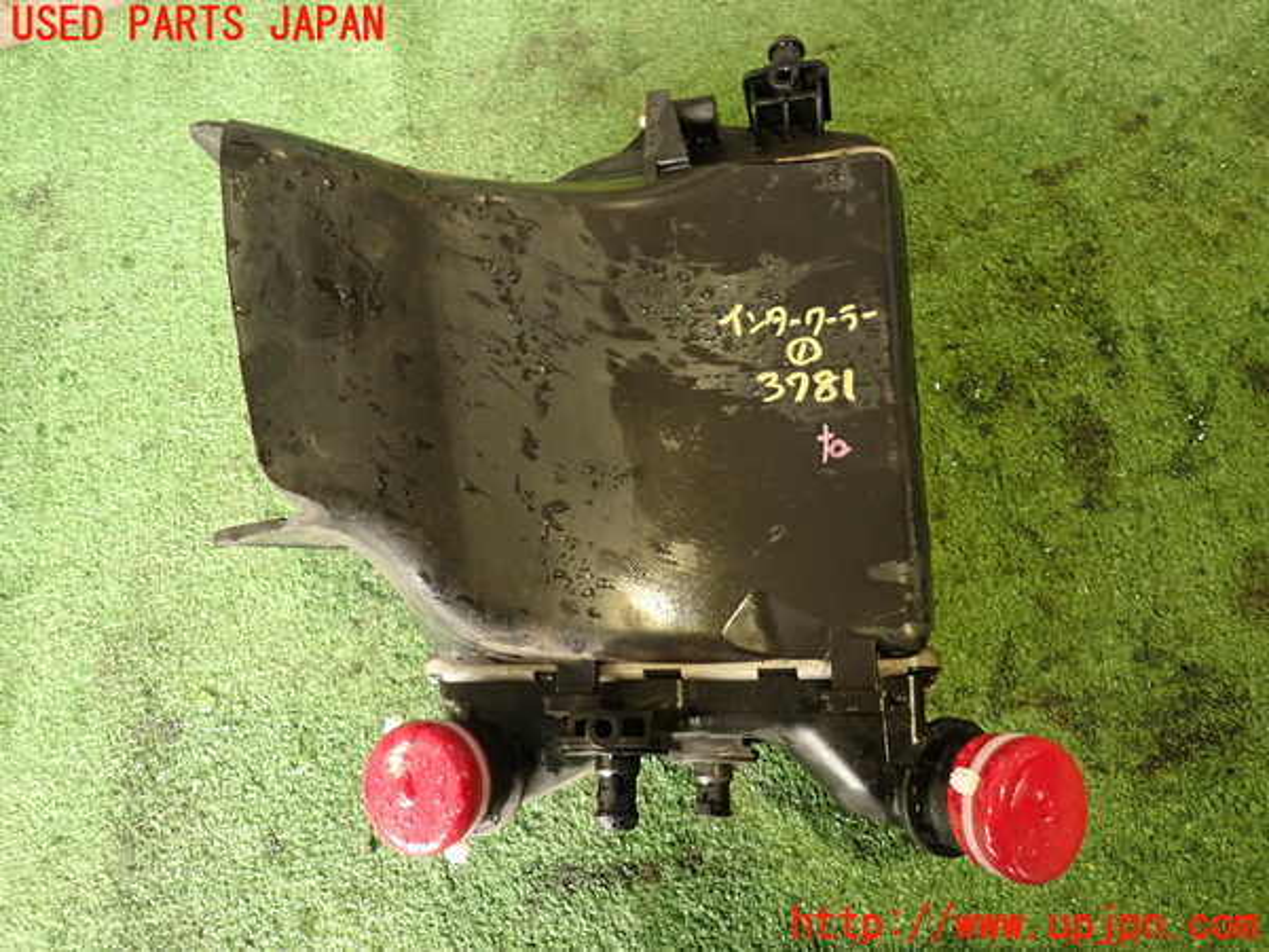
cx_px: 634
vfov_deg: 54.9
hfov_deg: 69.4
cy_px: 476
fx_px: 916
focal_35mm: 25
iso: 250
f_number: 2
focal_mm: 4.5
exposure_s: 1/30
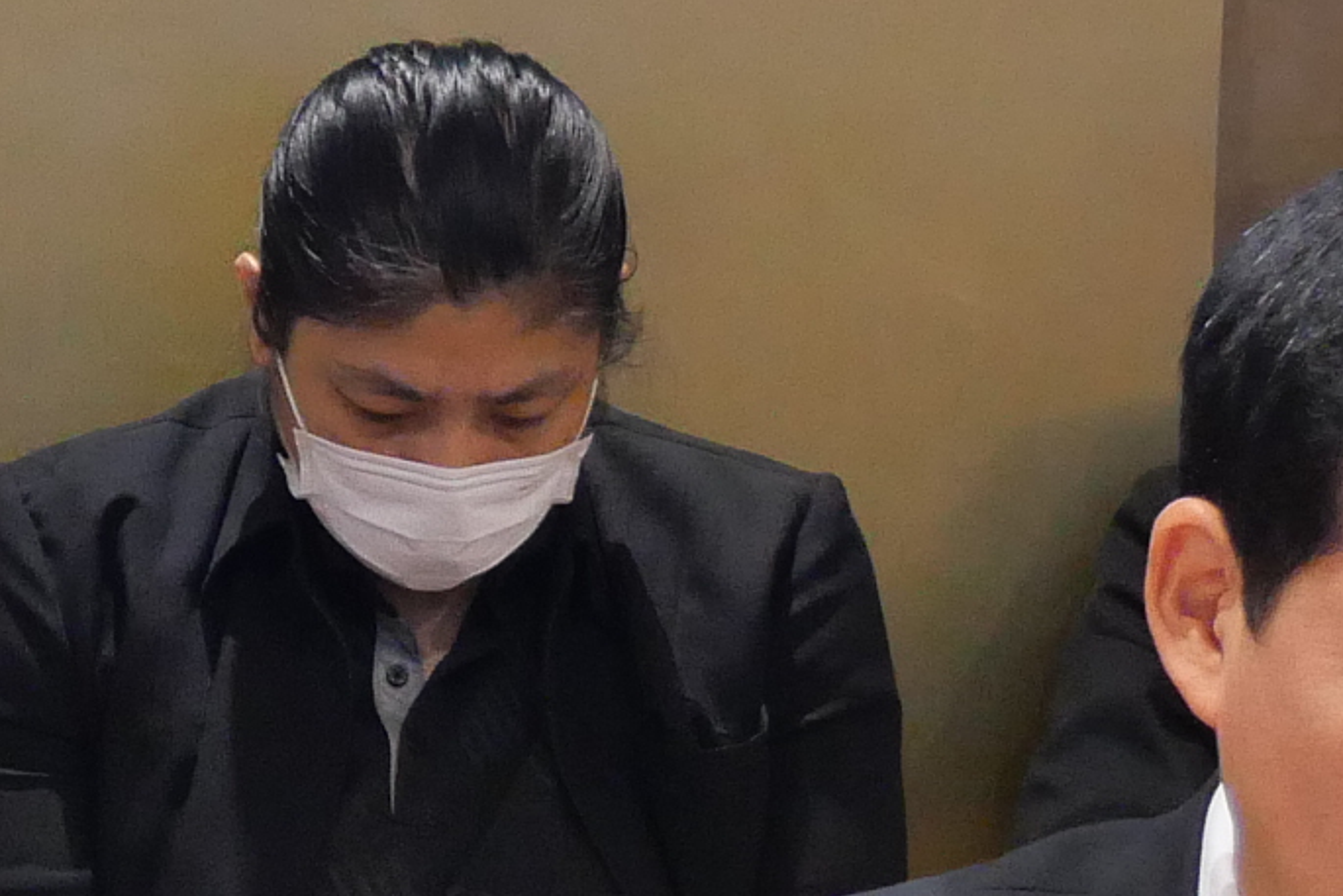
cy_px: 759
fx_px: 9104
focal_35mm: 244
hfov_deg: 8.2
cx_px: -1035
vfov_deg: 5.6
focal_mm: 22
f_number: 4.2
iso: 1000
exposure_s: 1/30
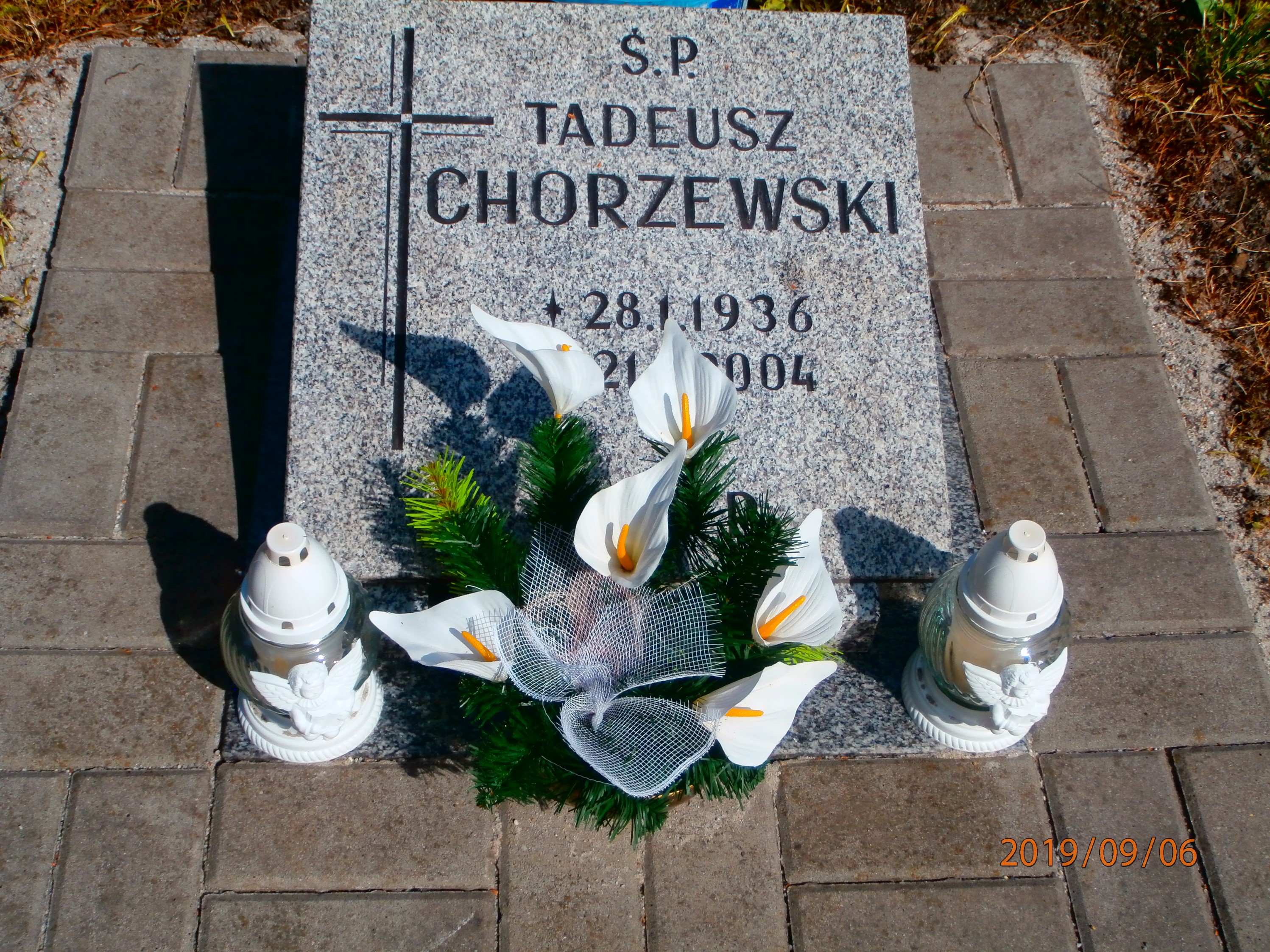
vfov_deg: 30.9
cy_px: 476
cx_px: 635
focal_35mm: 47
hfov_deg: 40.4
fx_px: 1724
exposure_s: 1/1250
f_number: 4.2
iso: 100
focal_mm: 8.29
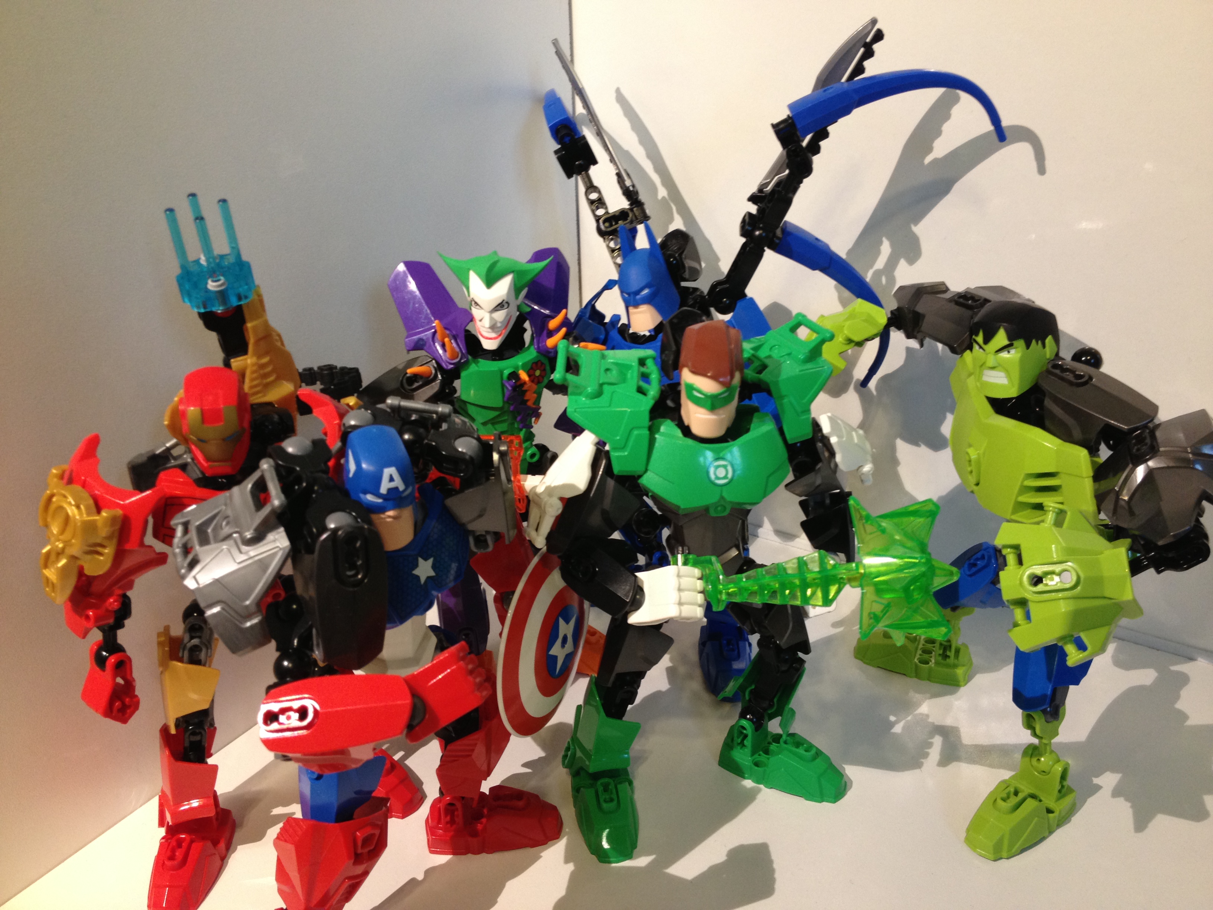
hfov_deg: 52.6
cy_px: 455
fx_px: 1226
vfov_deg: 40.7
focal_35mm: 35
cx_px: 606
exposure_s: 1/20
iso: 100
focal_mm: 4.28
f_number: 2.4
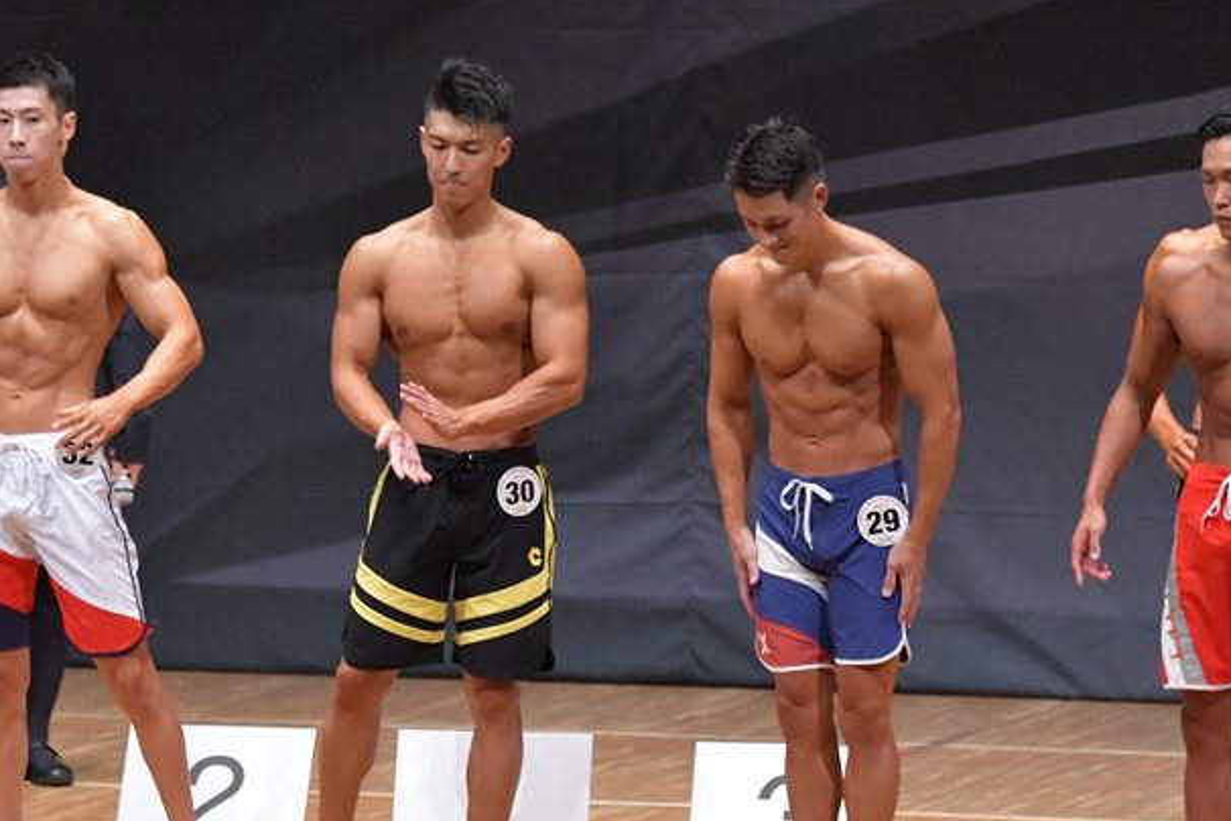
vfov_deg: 4.2
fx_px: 11147
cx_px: 462
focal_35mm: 326
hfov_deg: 6.3
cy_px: 518
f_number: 5.6
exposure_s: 1/400
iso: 8000
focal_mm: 170
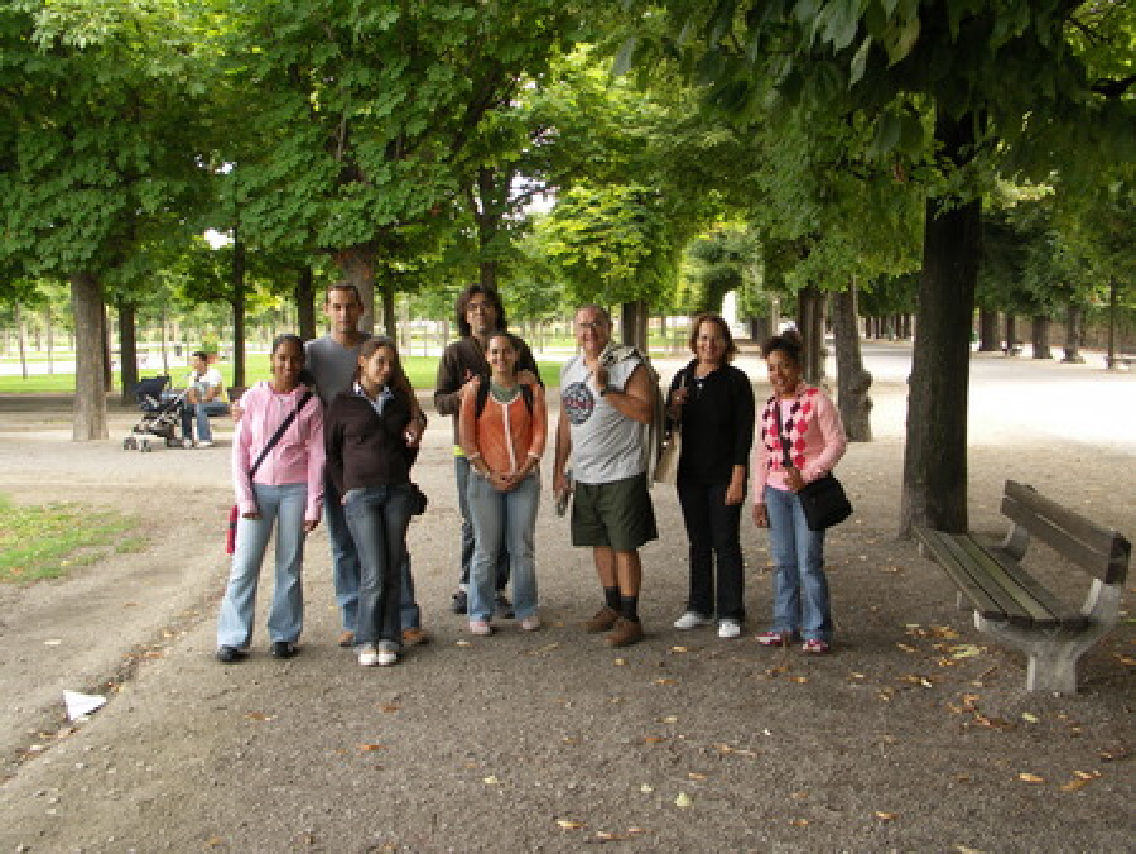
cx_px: 568
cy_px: 427
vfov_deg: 41.8
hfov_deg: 53.9
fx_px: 1116
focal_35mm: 34
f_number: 3.2
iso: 50
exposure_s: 1/60
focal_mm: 8.8
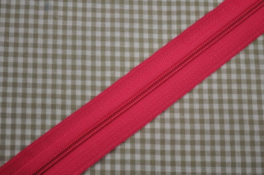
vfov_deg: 20.1
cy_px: 88
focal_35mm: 68
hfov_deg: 29.9
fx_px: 494
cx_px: 132
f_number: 5.3
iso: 560
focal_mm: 45
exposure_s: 1/60
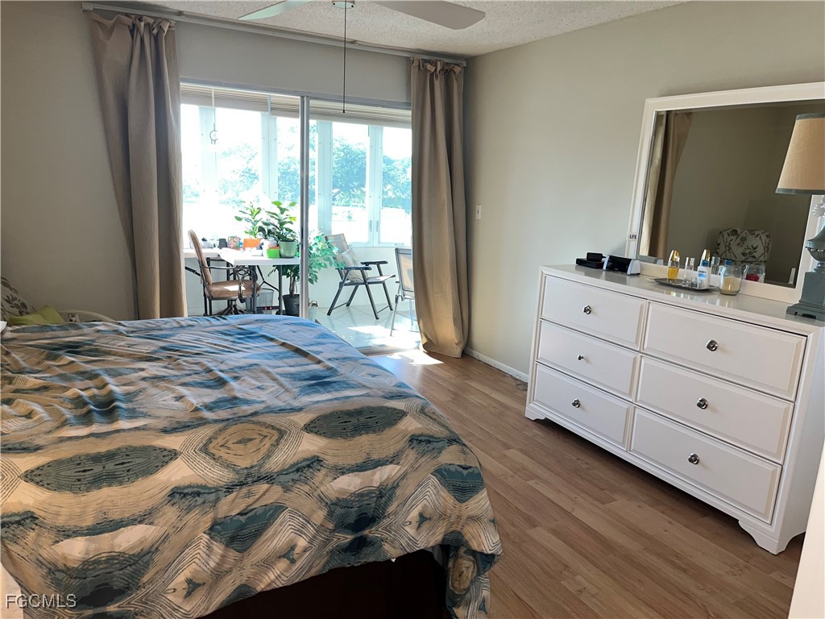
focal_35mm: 26
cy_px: 310
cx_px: 412
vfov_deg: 53.1
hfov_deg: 67.3
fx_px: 620
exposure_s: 1/30
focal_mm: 5.1
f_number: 1.6
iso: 64
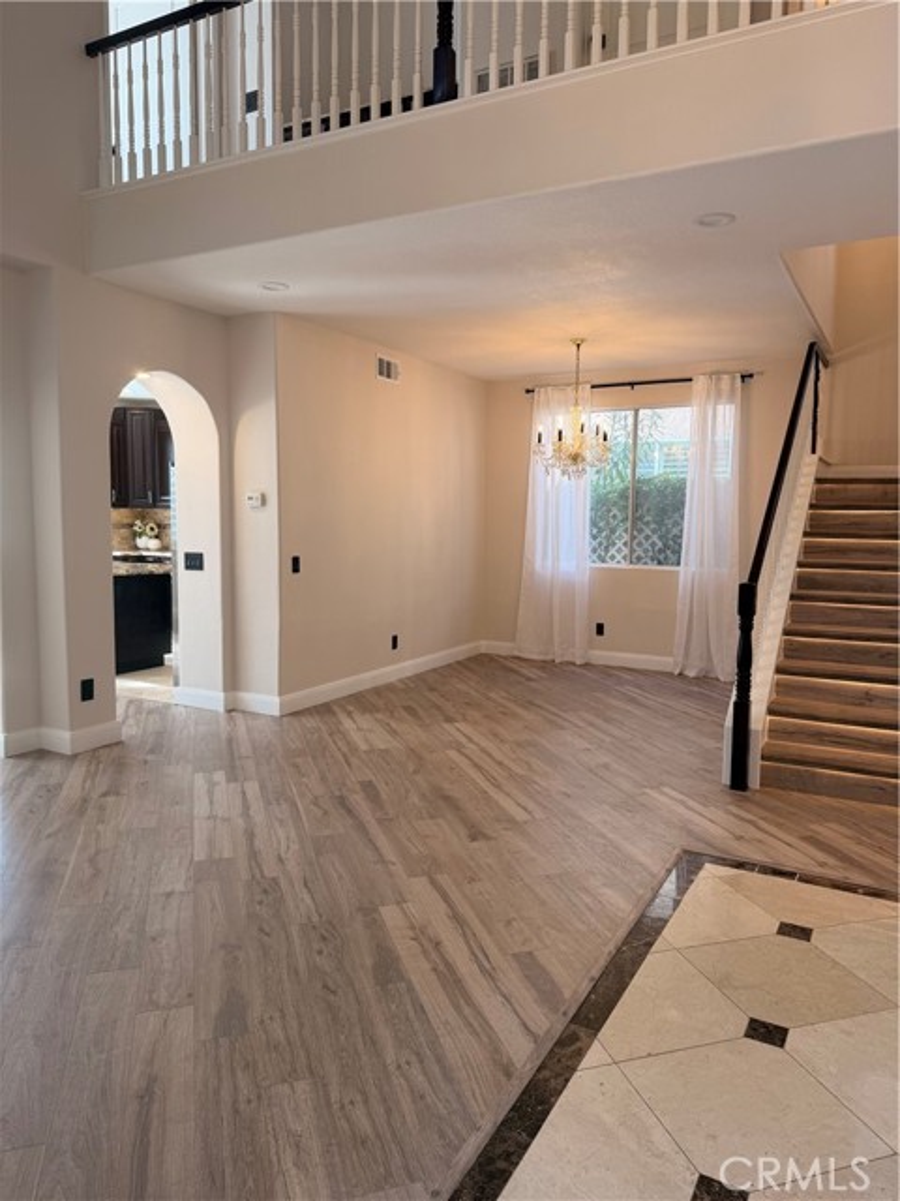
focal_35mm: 24
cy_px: 600
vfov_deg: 71.6
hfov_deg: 56.8
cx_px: 450
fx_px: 832
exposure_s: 1/216
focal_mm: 6.76
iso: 80
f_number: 1.78
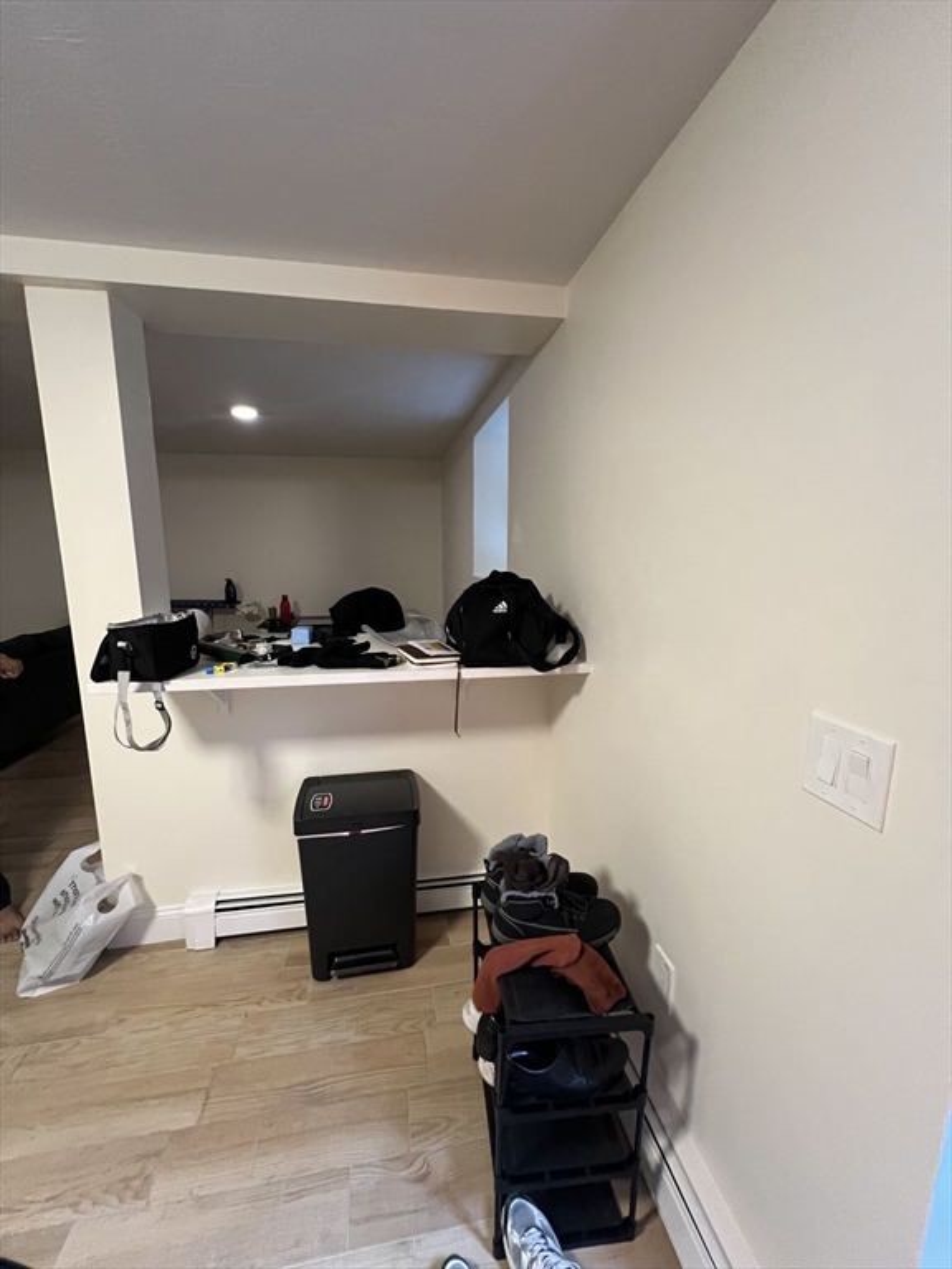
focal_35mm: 13
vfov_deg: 106.2
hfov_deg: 89.9
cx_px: 476
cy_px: 634
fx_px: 477
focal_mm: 1.57
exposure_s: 1/60
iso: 640
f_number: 1.8
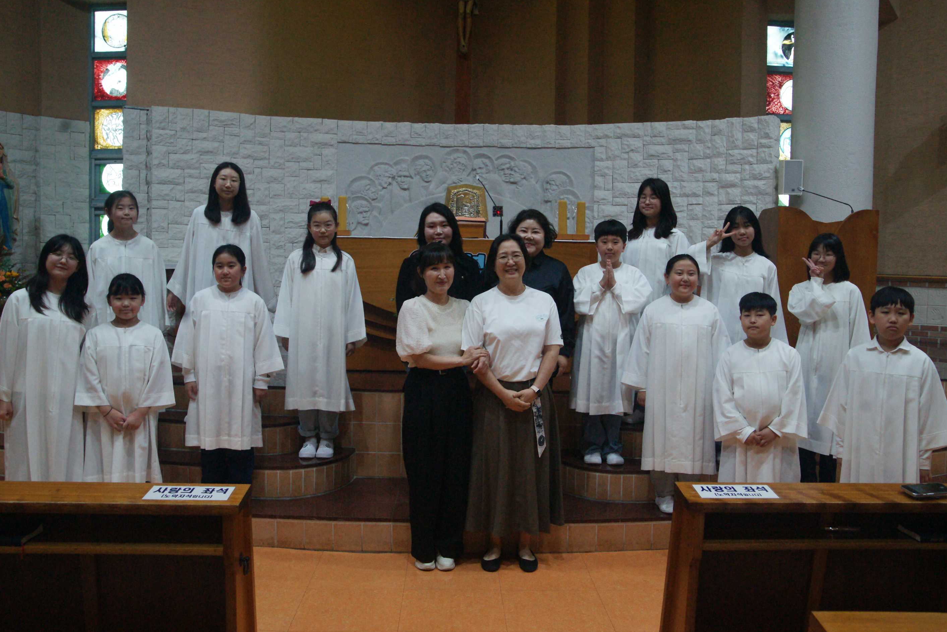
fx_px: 789
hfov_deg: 61.9
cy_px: 303
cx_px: 475
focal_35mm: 30
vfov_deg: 43.6
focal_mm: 28
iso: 1600
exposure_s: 1/80
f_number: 8
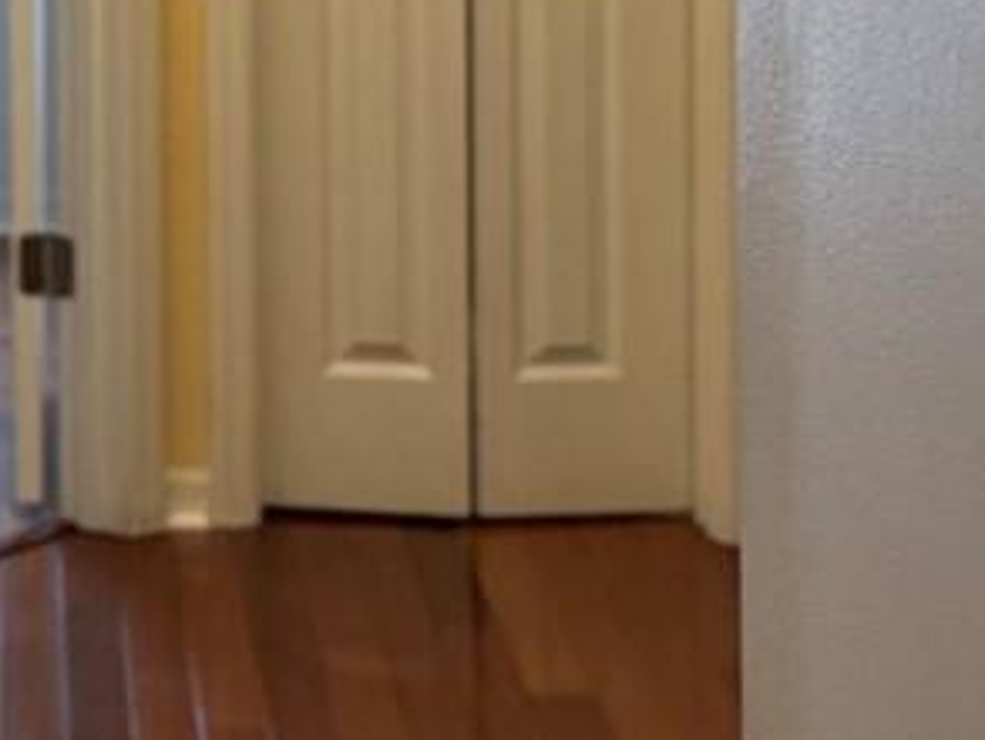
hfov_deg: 14.7
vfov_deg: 11.0
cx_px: -87
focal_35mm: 131
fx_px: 3729
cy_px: -235
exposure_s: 1/120
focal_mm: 6.76
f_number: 1.78
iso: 250
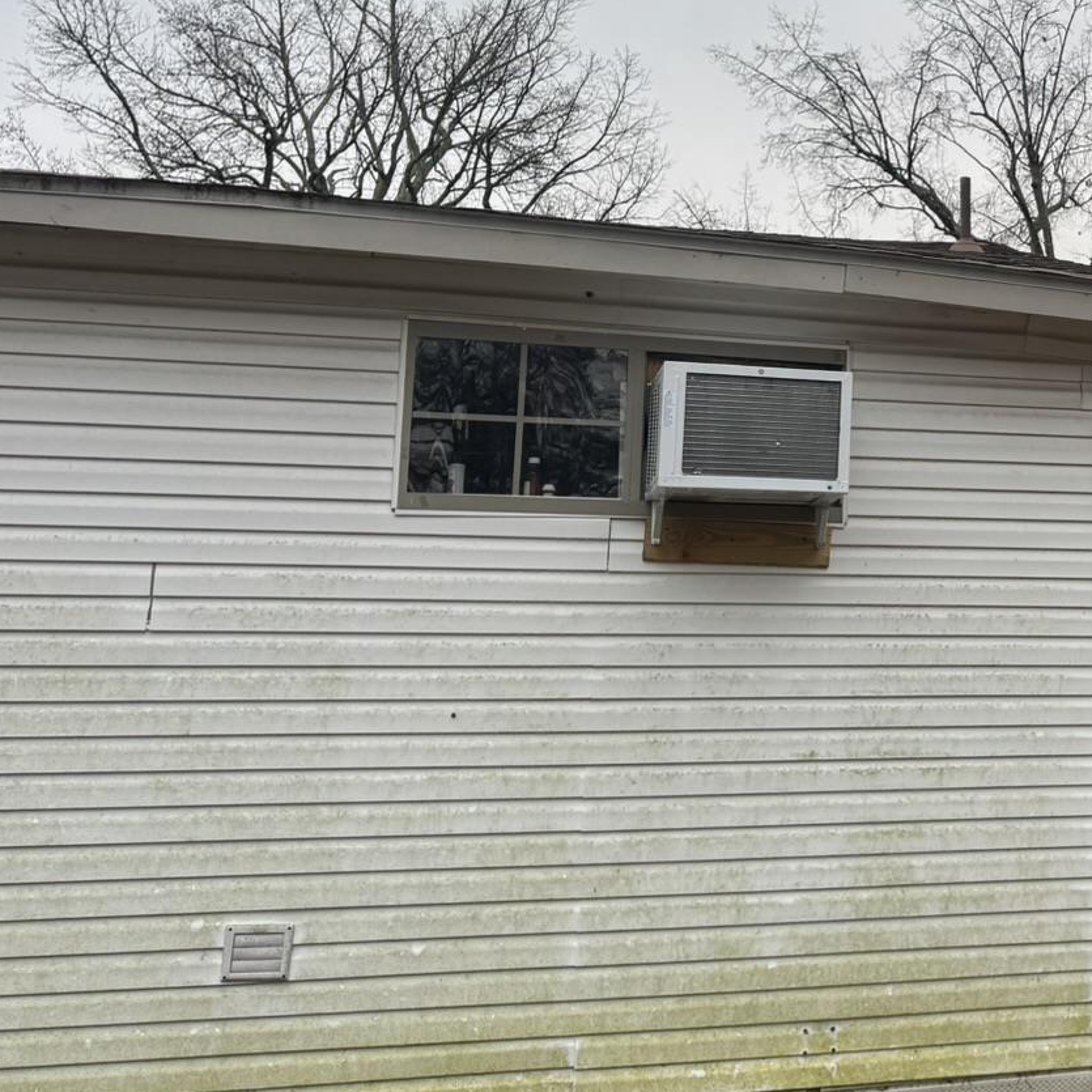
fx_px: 1856
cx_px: 1216
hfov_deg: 29.4
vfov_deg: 32.5
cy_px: 367
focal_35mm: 52
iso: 64
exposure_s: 1/121
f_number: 1.78
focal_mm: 6.76
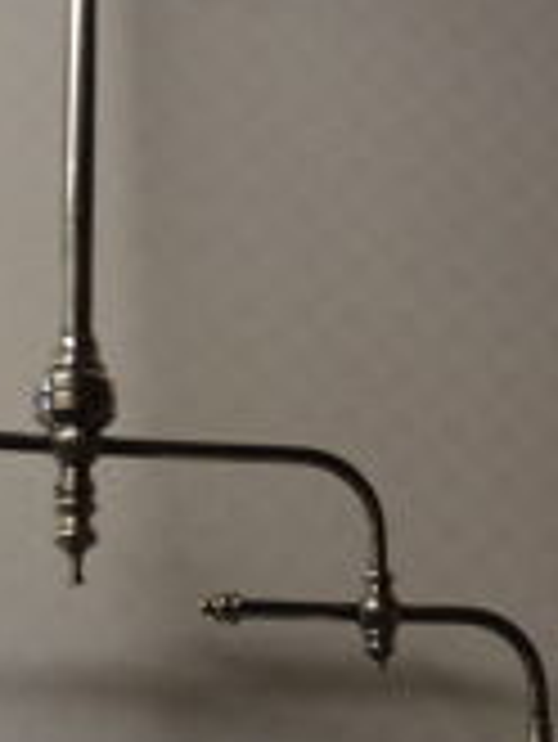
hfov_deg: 12.9
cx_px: 252
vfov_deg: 17.1
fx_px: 2469
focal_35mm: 115
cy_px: 299
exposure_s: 1/50
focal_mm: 22
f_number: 4
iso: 400
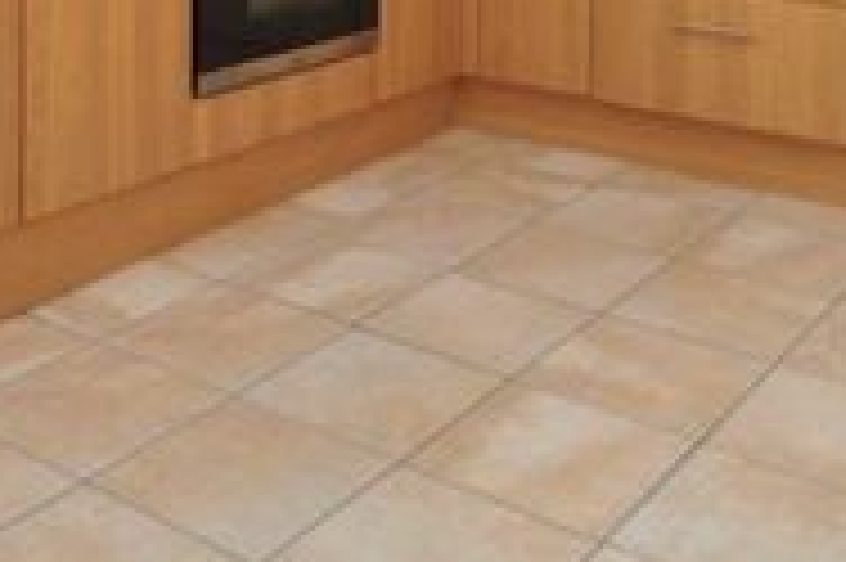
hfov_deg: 35.4
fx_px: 1315
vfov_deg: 20.1
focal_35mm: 56
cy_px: -328
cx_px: 306
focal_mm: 10
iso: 450
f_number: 4
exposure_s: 1/60
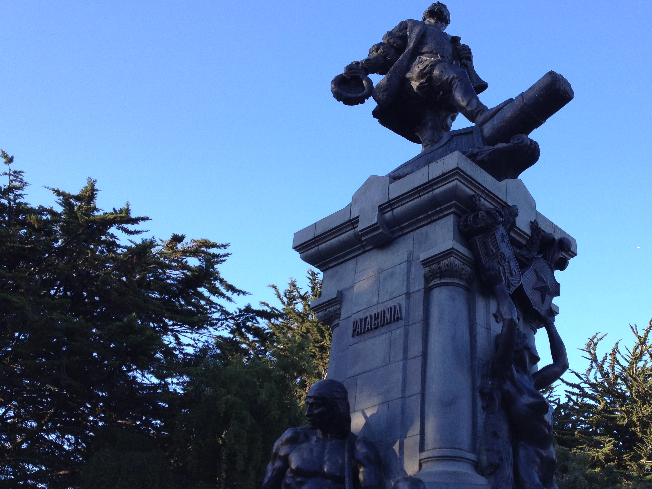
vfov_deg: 31.5
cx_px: 420
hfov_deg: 40.9
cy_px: 244
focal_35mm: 46
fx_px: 867
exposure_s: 1/297
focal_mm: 4.28
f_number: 2.4
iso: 50
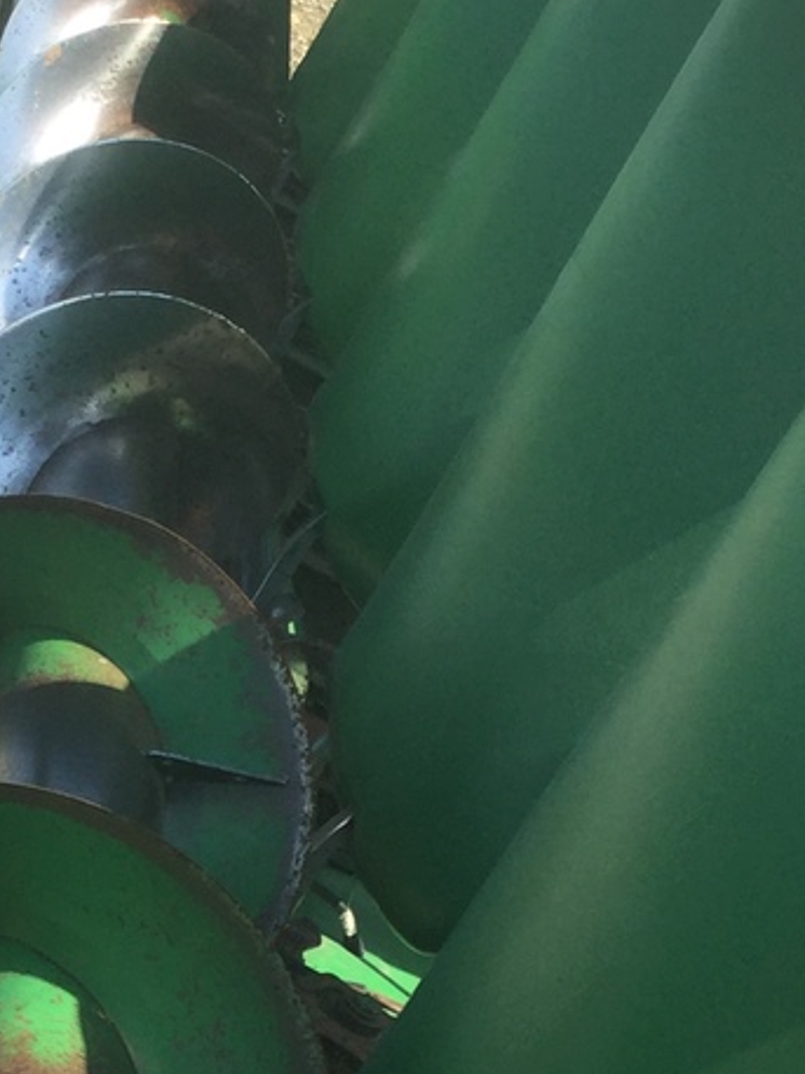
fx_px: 3228
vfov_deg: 18.4
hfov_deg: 14.1
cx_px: 157
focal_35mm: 104
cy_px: 1067
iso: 25
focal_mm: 3.3
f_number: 2.4
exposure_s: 1/570
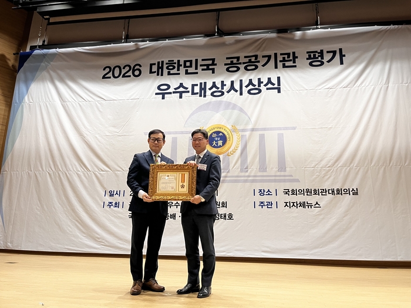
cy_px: 154
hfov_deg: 67.3
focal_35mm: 26
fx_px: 309
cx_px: 206
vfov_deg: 53.1
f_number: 1.6
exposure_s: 1/60
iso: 125
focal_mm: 5.1
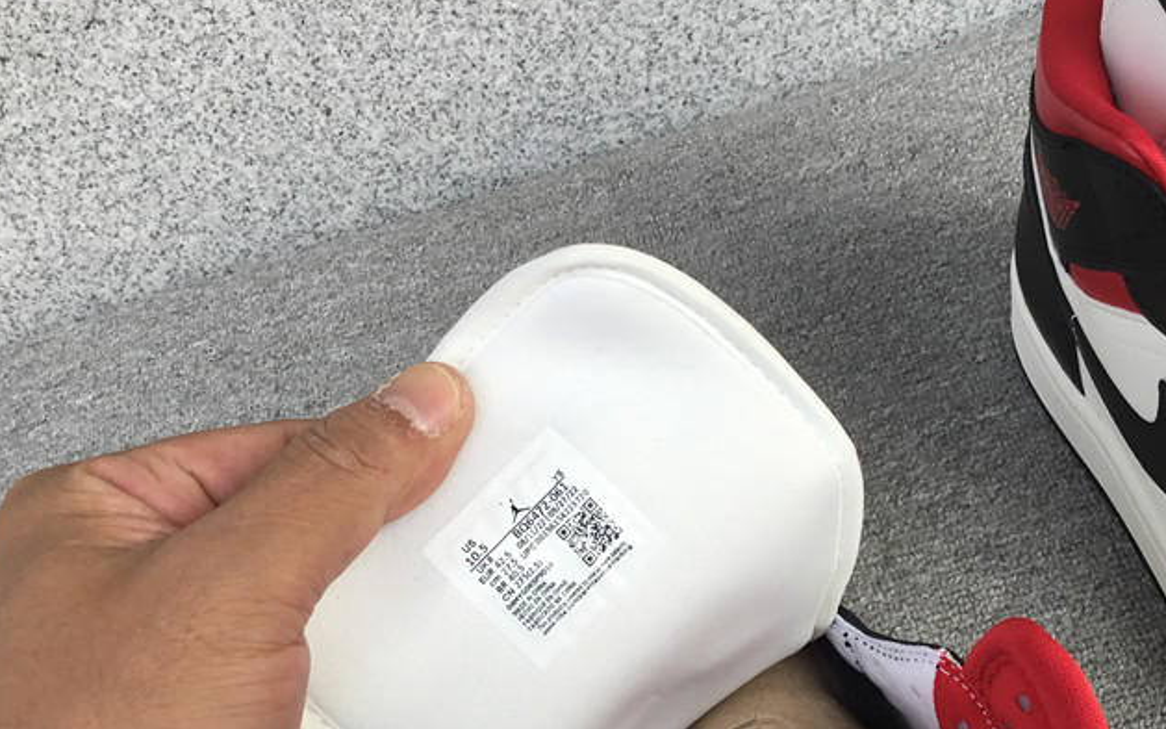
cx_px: 669
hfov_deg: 42.5
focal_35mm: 47
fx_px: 1493
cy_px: 602
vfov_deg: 26.8
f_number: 2.4
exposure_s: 1/463
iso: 25
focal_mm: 3.3
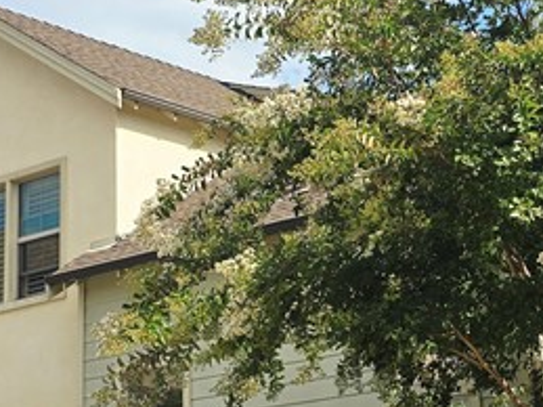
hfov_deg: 21.3
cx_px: 426
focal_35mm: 91
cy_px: 235
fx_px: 1427
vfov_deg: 16.2
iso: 12
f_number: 1.7
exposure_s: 1/769
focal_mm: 6.3
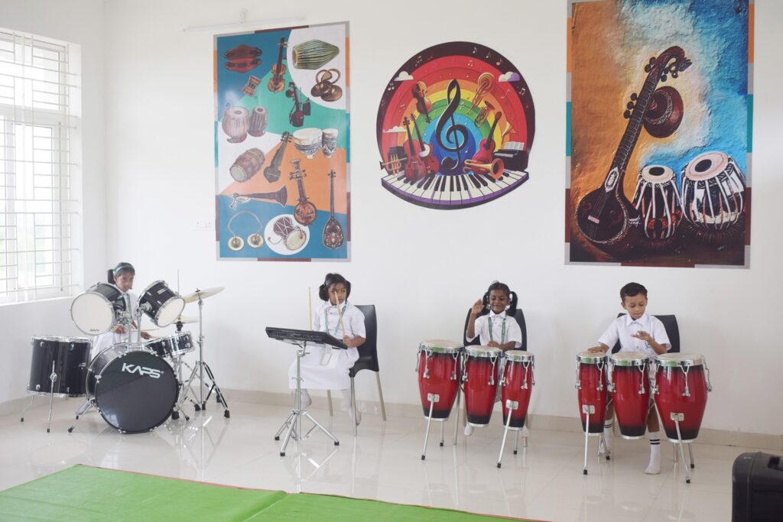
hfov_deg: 45.0
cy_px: 261
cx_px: 392
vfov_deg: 30.9
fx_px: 946
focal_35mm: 44
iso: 400
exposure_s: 1/125
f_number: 5.6
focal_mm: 29
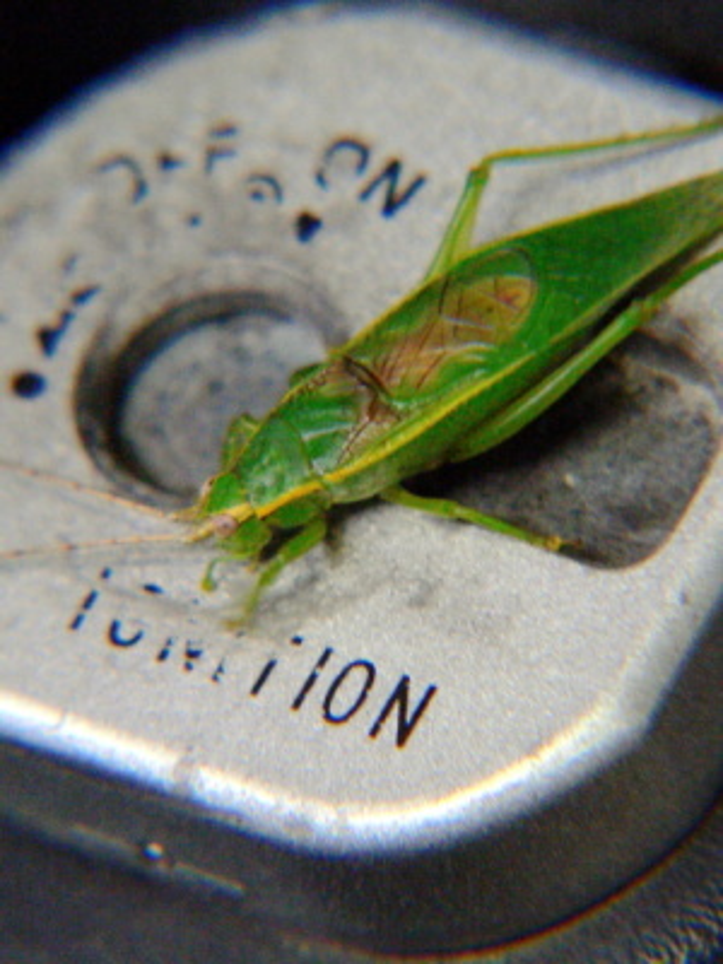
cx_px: 362
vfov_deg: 9.6
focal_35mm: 207
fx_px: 5765
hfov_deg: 7.2
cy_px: 482
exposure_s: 1/30
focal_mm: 34.4
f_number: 2.8
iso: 400
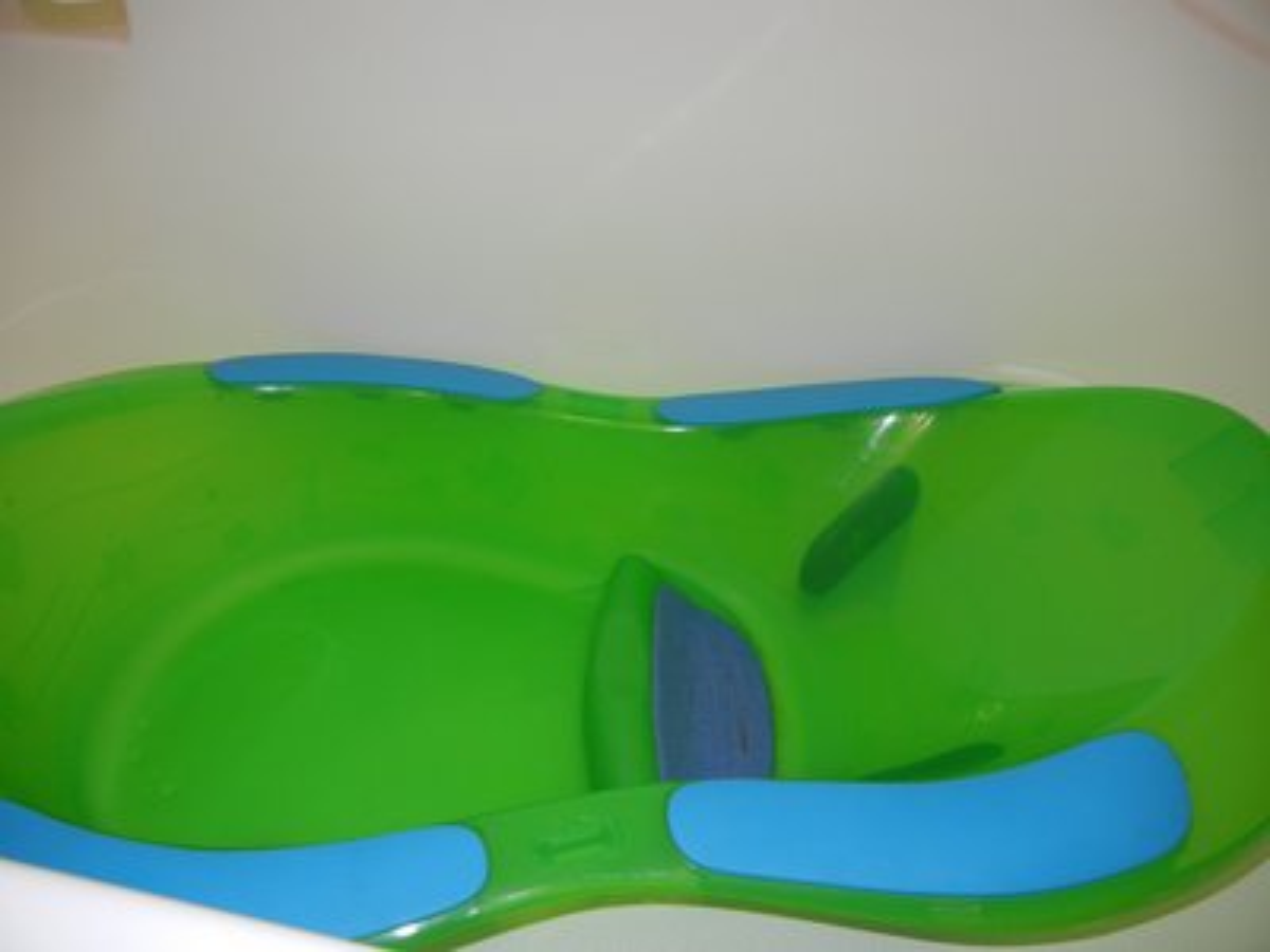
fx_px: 1101
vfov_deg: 46.8
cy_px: 476
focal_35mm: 30
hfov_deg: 60.0
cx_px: 635
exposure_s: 1/30
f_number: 3.5
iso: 200
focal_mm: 5.4
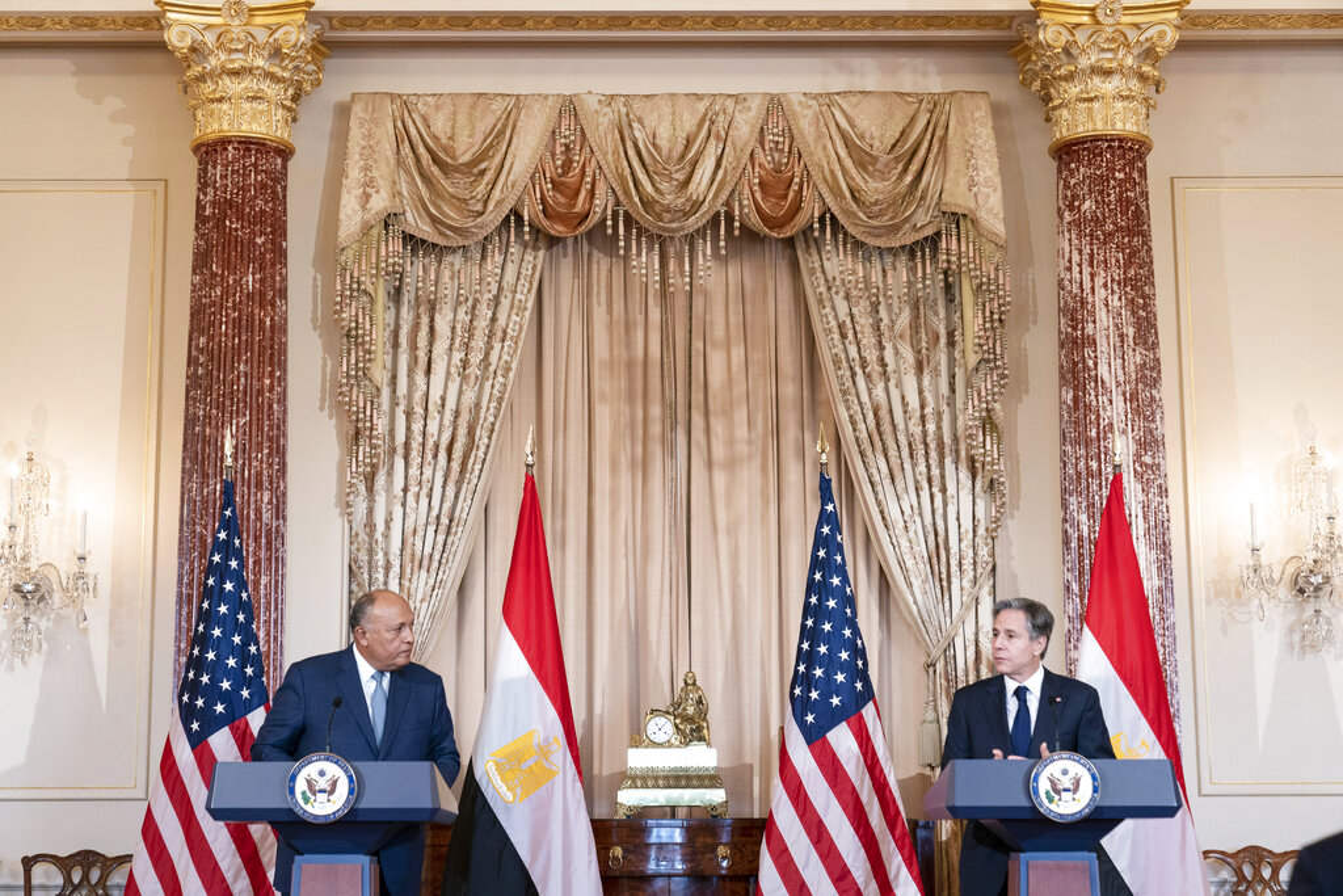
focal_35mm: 61
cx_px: 672
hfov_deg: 32.9
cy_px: 448
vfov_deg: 22.3
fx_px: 2276
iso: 2000
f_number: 4.5
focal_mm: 61
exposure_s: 1/200
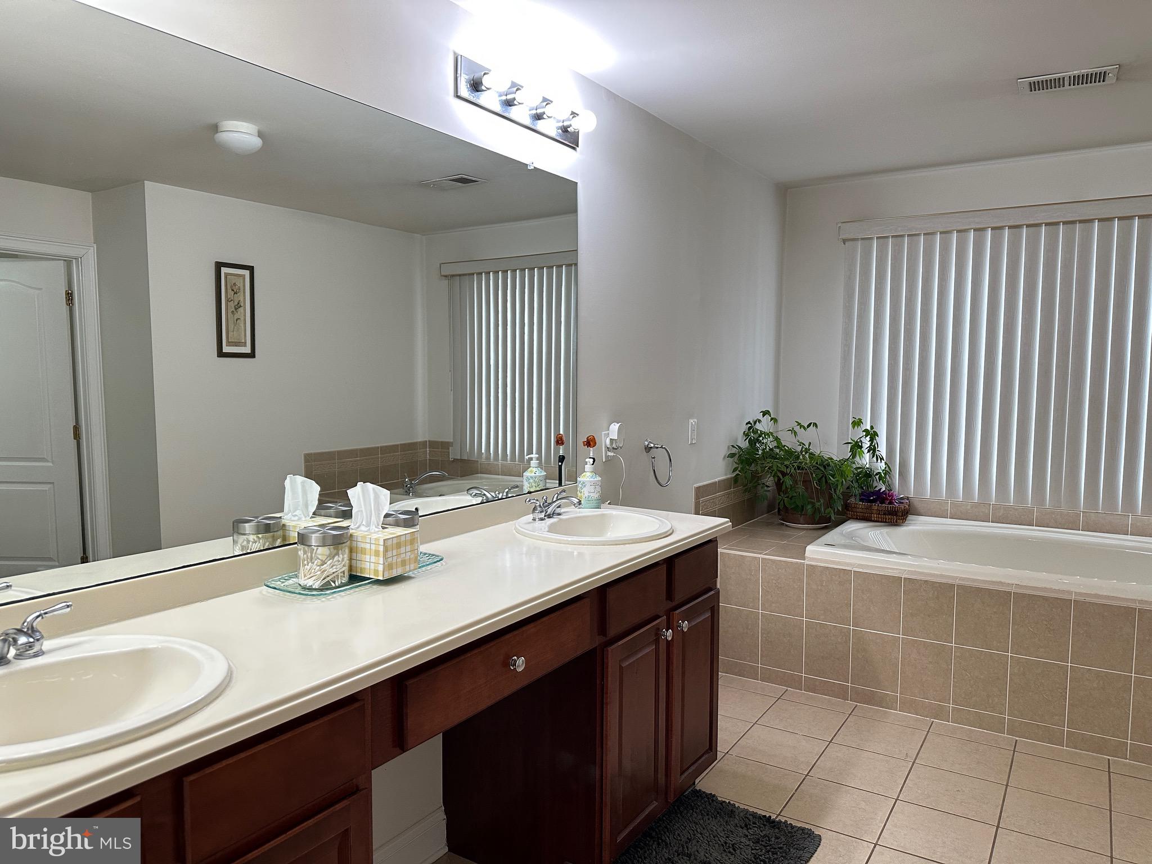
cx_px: 576
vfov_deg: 56.8
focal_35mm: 24
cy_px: 432
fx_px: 799
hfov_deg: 71.6
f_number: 1.78
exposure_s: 1/120
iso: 200
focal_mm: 6.86
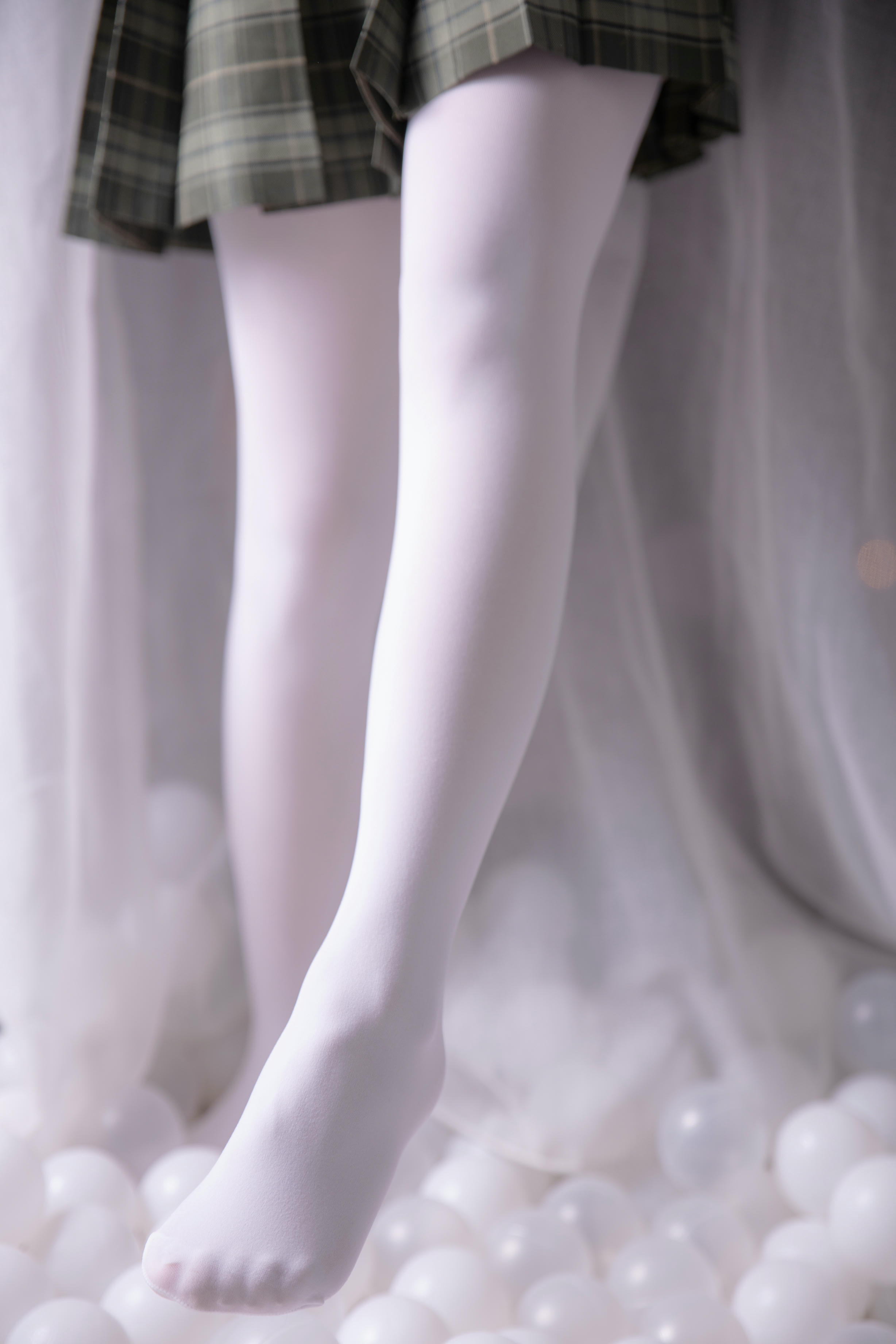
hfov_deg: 19.5
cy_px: 672
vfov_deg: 28.8
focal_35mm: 70
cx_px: 448
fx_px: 2611
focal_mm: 70
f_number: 2.8
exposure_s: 1/160
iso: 100
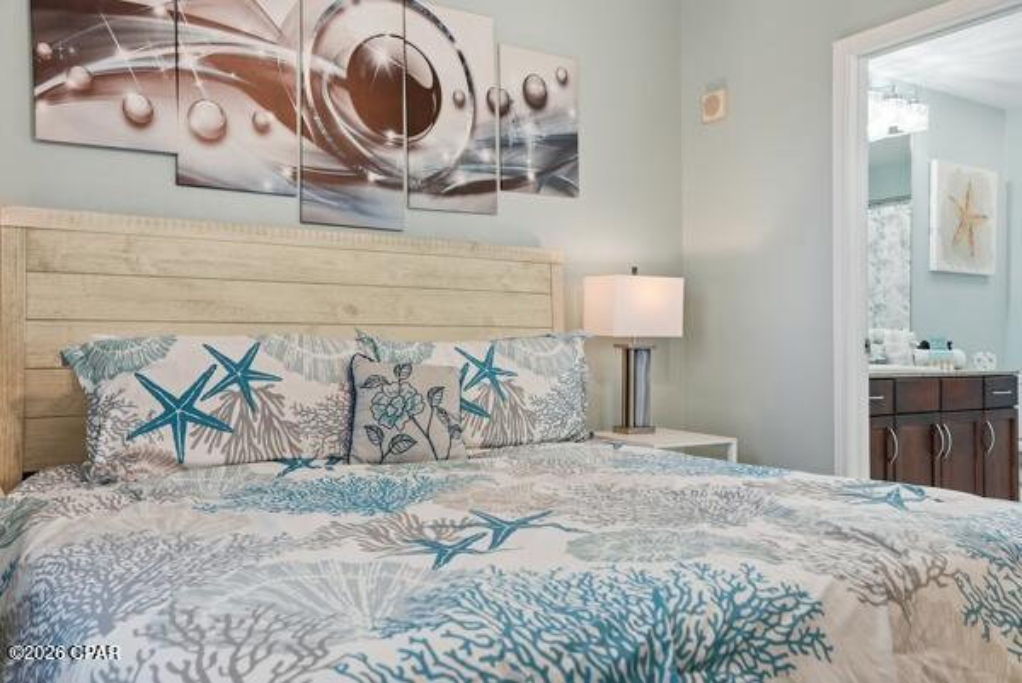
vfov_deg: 43.7
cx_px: 511
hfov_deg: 61.9
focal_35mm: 30
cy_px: 342
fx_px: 852
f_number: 5.6
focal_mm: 30
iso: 320
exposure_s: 1/80
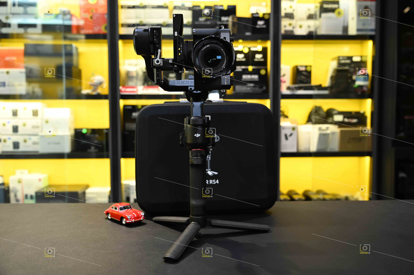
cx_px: 207
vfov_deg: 42.3
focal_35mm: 31
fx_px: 356
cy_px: 138
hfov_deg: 60.3
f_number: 4
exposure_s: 1/125
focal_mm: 31
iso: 1000
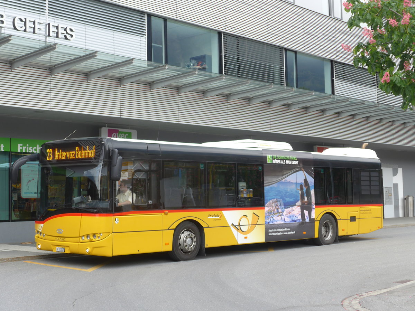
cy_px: 156
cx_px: 208
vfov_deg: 24.8
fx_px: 707
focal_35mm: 59
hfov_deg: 32.7
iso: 80
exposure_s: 1/200
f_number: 3.5
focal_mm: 12
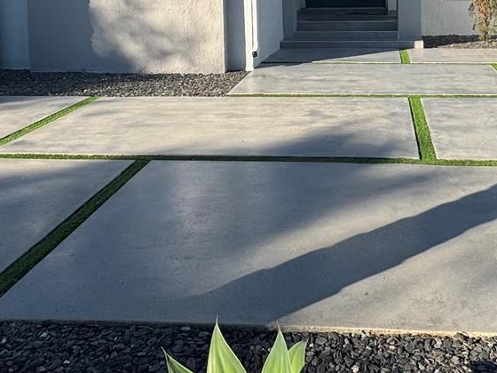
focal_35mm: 40
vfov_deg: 33.2
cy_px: 7
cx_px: 347
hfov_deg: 45.8
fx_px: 574
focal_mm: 2.22
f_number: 2.2
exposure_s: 1/1709
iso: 50
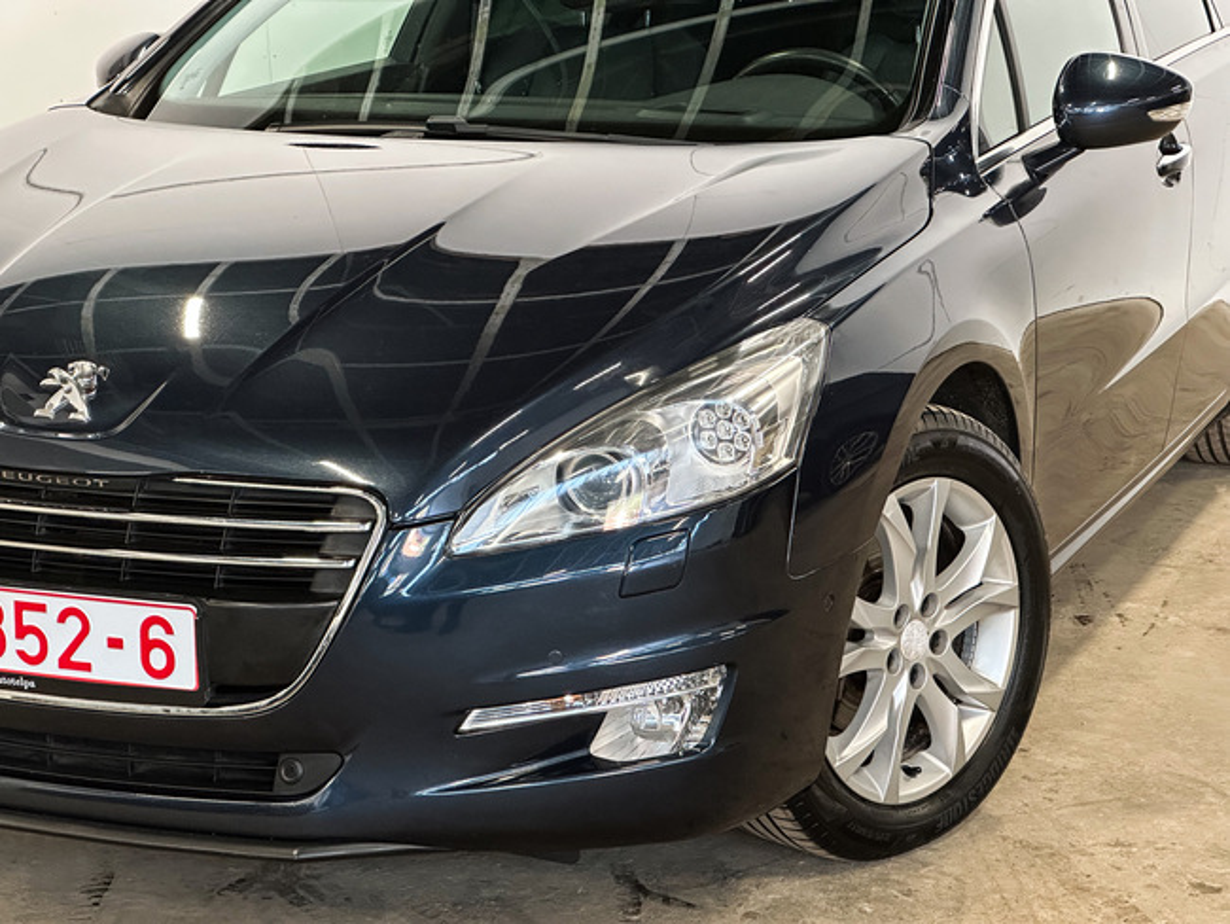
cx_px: 615
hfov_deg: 25.3
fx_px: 2737
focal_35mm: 77
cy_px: 462
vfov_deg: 19.2
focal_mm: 9
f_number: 2.8
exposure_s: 1/50
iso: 640
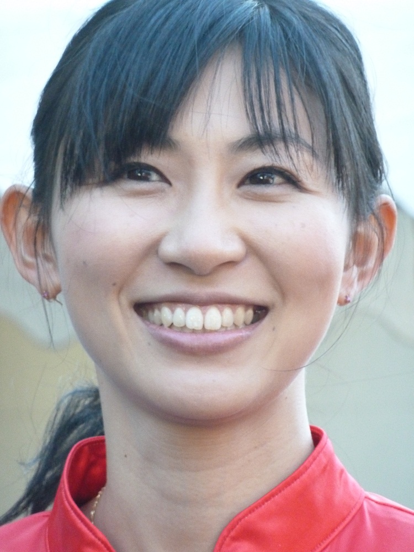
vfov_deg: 7.6
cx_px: 207
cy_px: 276
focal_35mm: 260
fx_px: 4146
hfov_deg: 5.7
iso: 800
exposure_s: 1/160
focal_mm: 42.6
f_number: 4.7
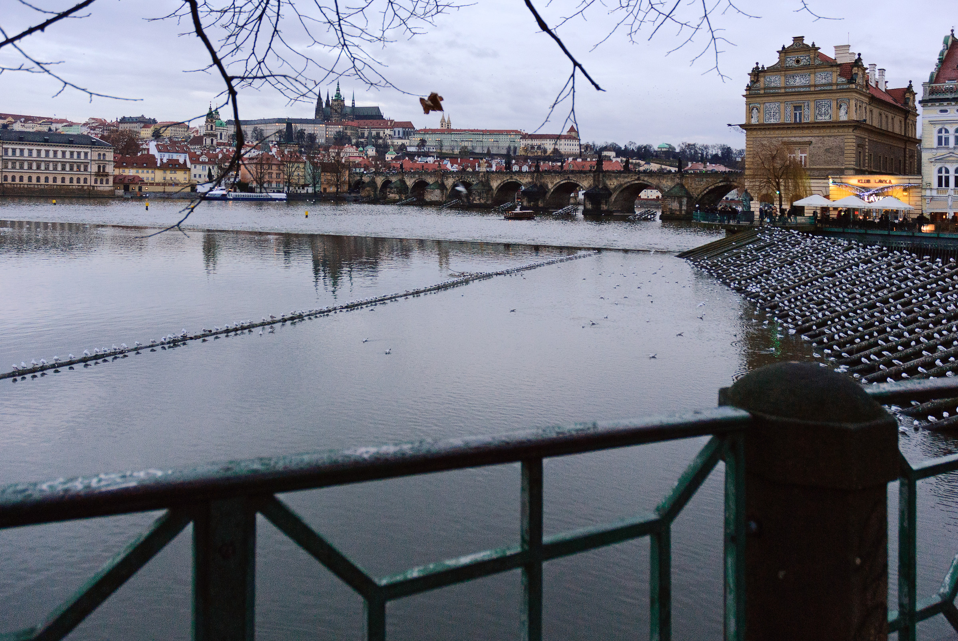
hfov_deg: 67.3
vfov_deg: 48.0
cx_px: 479
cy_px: 320
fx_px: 719
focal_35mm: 27
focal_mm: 18
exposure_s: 1/60
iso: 400
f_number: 4.5
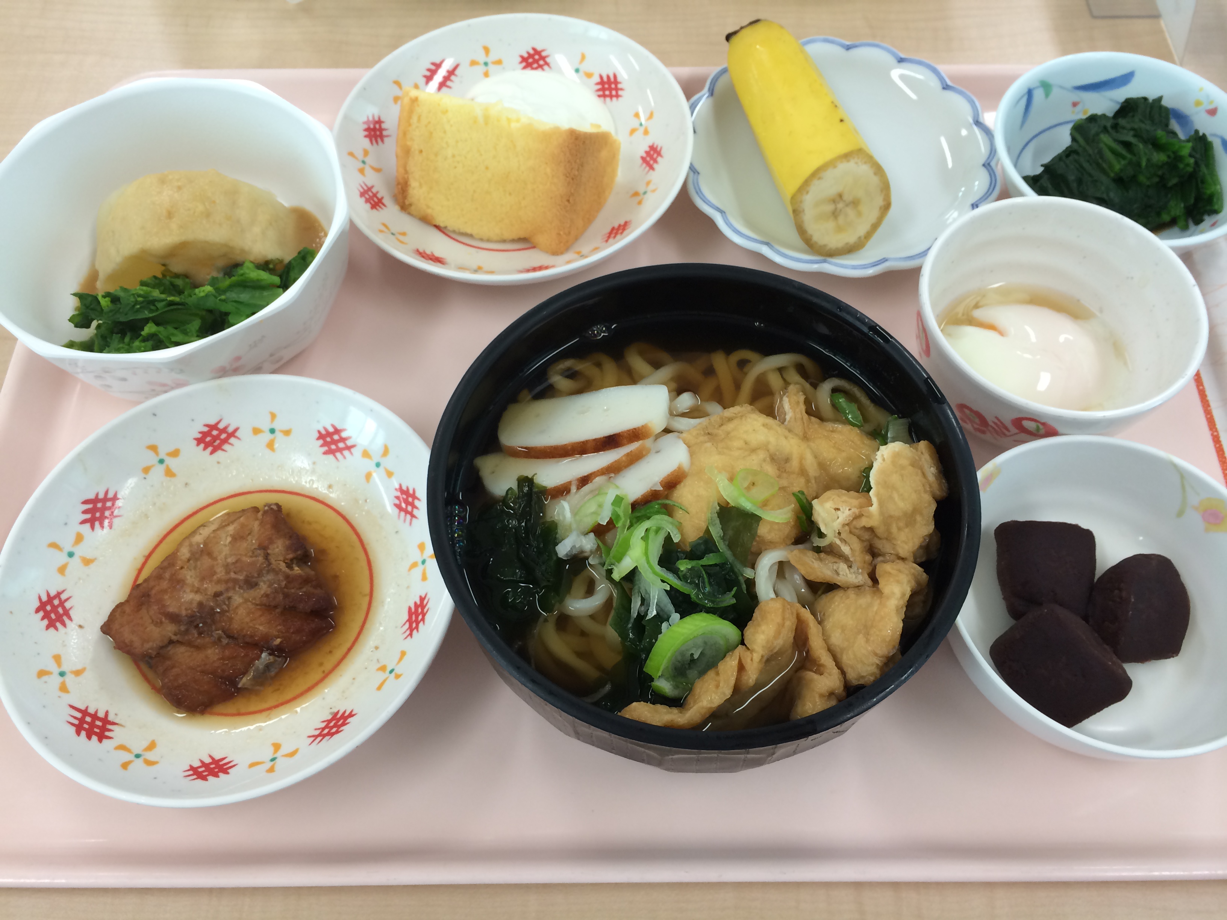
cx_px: 614
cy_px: 460
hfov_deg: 60.0
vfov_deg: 46.8
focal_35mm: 30
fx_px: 1063
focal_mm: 4.12
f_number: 2.2
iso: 40
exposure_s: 1/40
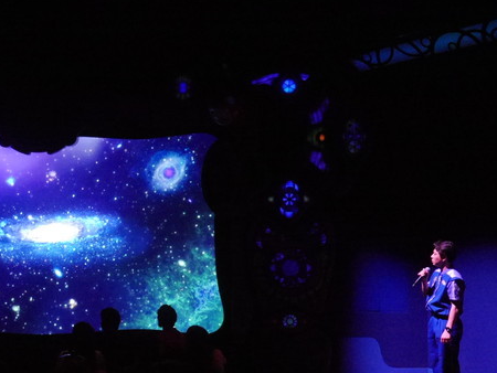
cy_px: 232
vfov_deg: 27.0
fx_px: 776
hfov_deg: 35.0
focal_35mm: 54
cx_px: 148
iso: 3200
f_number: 4.1
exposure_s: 1/50
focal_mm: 19
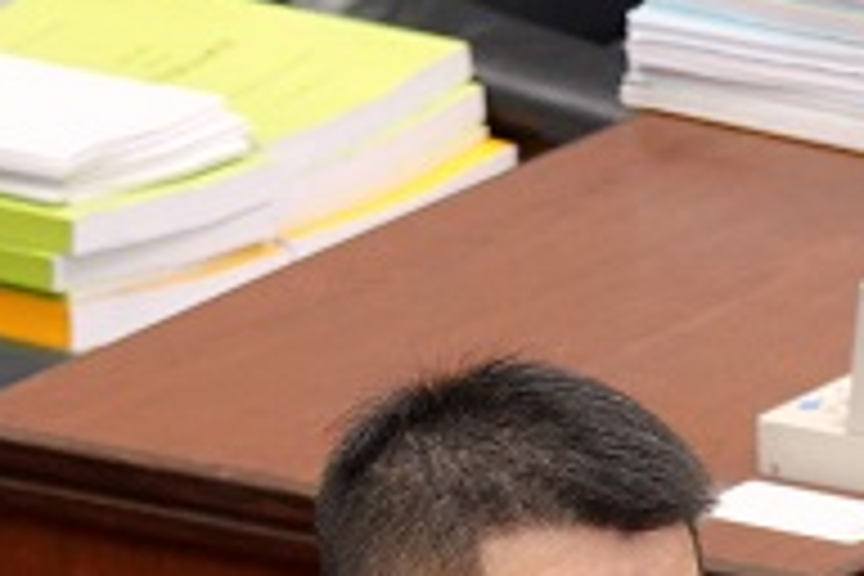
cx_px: 954
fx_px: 30526
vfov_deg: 1.1
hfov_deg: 1.6
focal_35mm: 1272
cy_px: 1195
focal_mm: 110.13
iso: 800
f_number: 4
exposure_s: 1/50
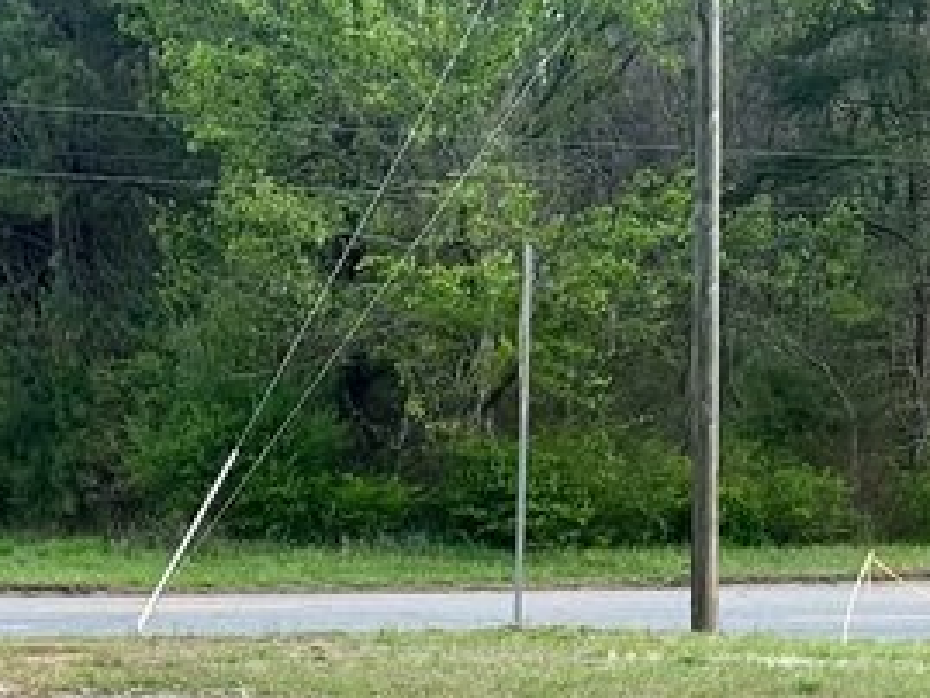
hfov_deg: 13.4
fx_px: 3924
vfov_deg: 9.4
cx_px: 126
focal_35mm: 146
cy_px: 1477
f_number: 1.5
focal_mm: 5.7
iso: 50
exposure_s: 1/743
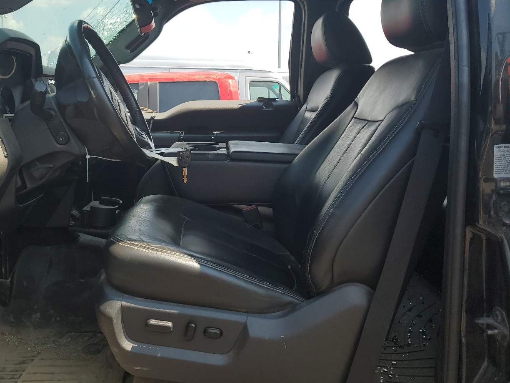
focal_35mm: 34
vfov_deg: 41.5
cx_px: 207
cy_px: 148
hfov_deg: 53.6
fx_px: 501
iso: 50
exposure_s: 1/1429
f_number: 1.5
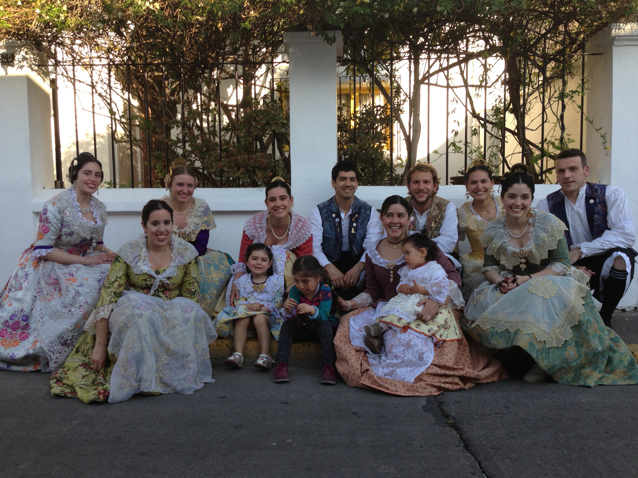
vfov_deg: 42.9
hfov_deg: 55.4
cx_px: 319
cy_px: 239
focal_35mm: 33
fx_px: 608
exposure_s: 1/272
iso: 50
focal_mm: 4.13
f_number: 2.4
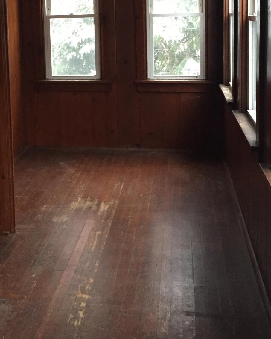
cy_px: 63
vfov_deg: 36.0
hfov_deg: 30.2
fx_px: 501
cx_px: 114
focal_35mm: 50
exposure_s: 1/30
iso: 320
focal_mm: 4.15
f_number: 2.2
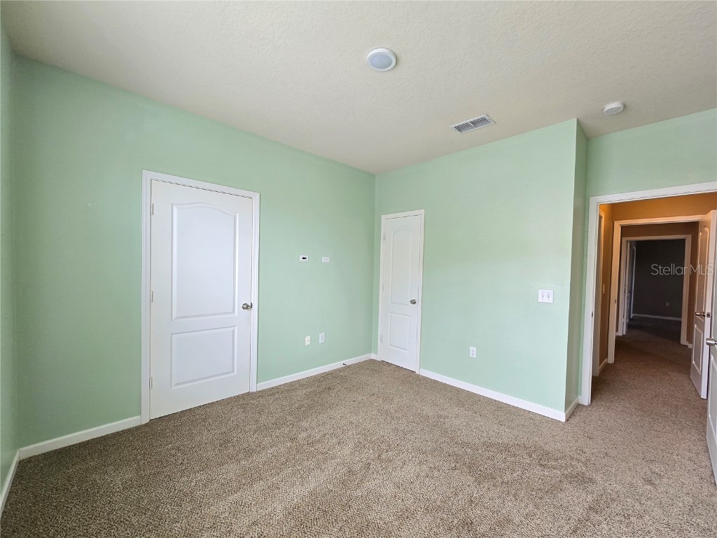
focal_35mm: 13
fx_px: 269
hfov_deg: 106.2
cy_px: 269
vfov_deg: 89.9
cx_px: 358
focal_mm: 2.2
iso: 100
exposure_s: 1/60
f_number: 2.2
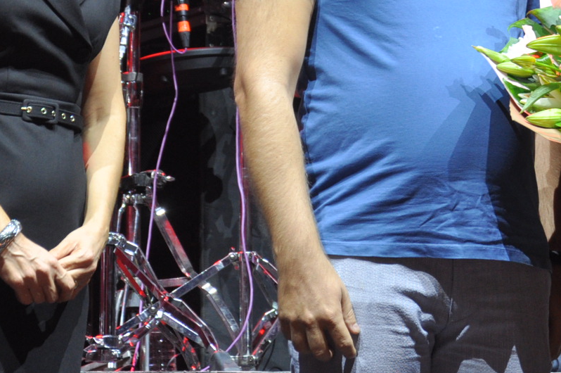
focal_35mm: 282
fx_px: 4389
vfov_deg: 4.8
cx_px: 513
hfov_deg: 7.3
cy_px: -45
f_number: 5.3
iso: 500
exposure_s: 1/60
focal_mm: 70
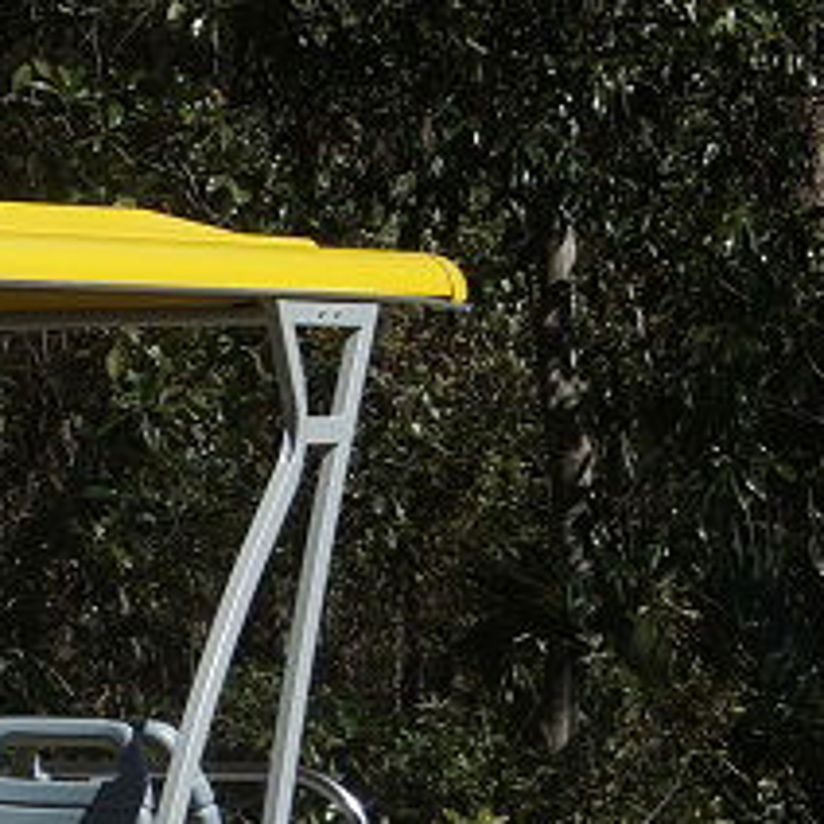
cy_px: 989
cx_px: -1353
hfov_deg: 7.4
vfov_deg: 8.0
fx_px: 5817
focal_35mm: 216
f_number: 8
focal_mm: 30
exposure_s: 1/200
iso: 100
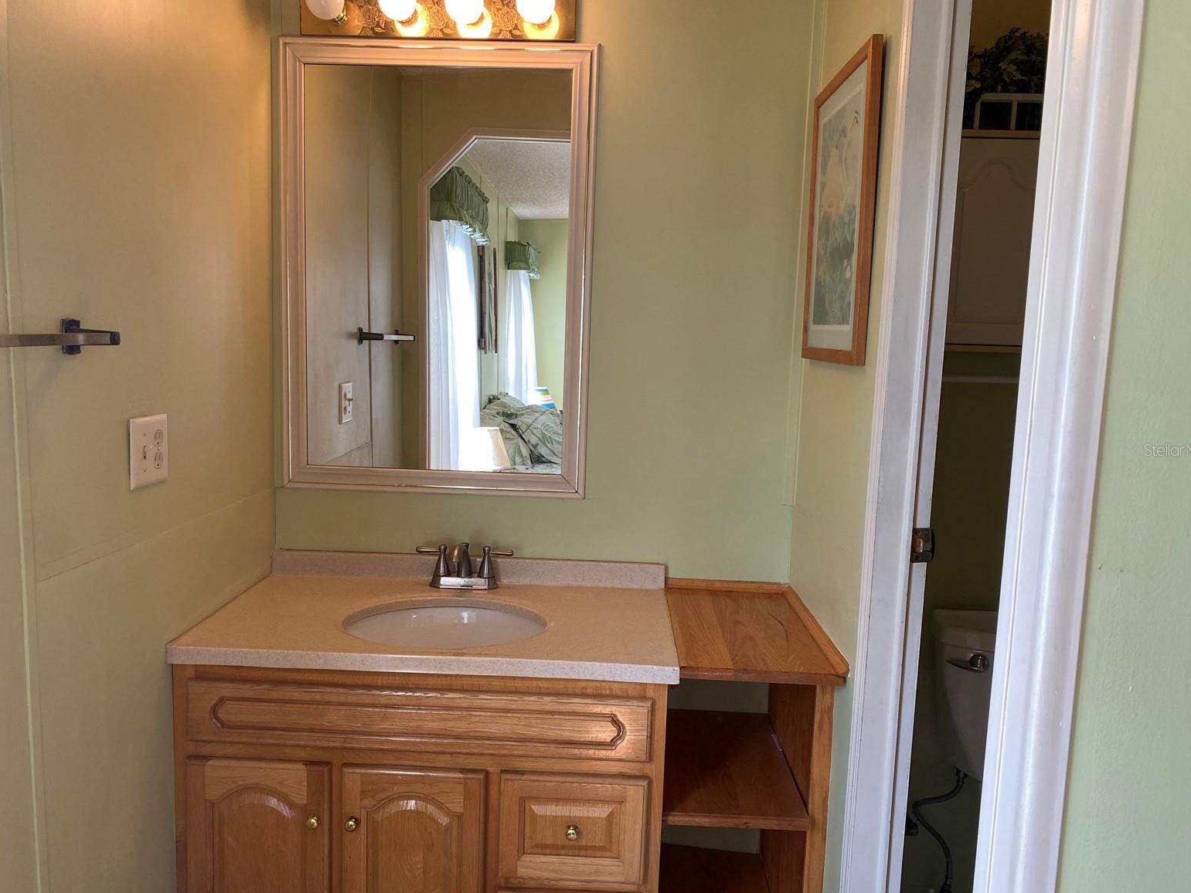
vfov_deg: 51.4
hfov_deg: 65.3
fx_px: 929
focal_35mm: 27
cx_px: 598
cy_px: 450
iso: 80
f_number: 1.8
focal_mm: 4.25
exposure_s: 1/120
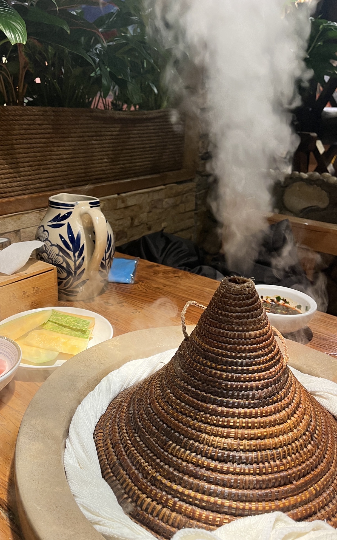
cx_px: 137
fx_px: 412
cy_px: 267
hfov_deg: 44.3
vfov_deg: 66.5
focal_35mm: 28
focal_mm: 5.1
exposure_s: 1/50
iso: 125
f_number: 1.6
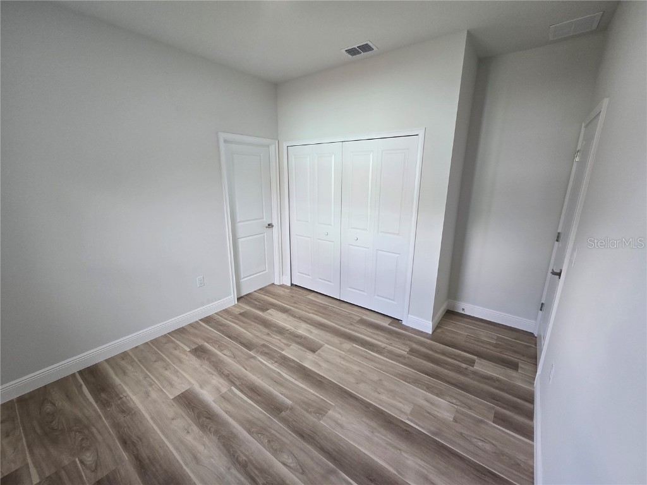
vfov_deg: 89.9
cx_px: 324
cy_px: 242
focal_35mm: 13
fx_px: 243
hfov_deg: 106.2
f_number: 2.2
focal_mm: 2.2
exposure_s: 1/60
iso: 100
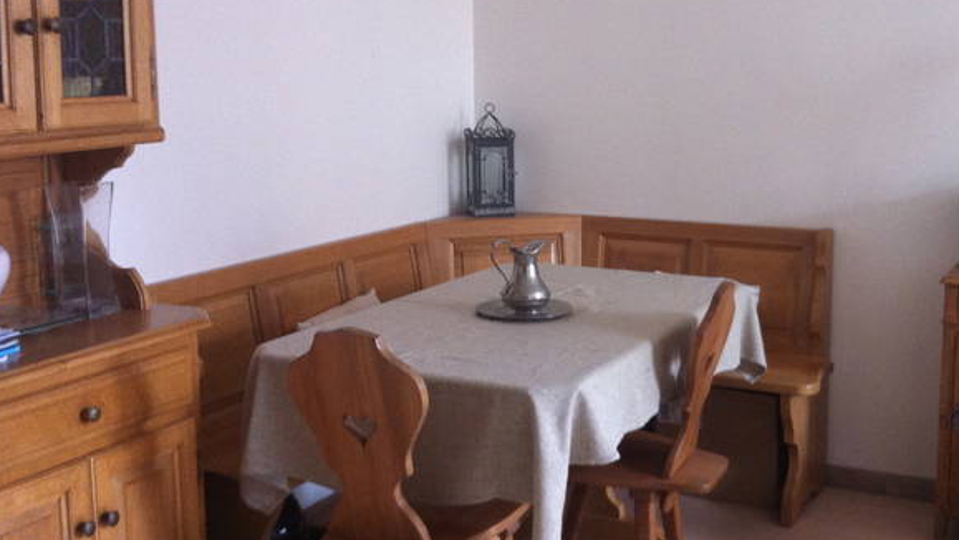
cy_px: 243
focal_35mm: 52
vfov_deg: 23.1
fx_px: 1323
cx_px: 586
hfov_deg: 39.6
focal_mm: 3.85
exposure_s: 1/15
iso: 160
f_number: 2.8
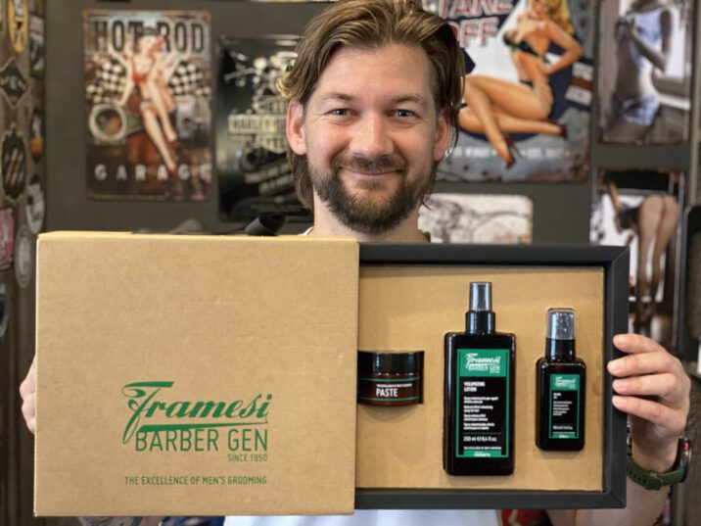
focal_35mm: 52
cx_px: 350
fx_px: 1053
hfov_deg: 36.8
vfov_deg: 28.0
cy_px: 263
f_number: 2
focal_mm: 6
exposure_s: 1/33
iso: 400
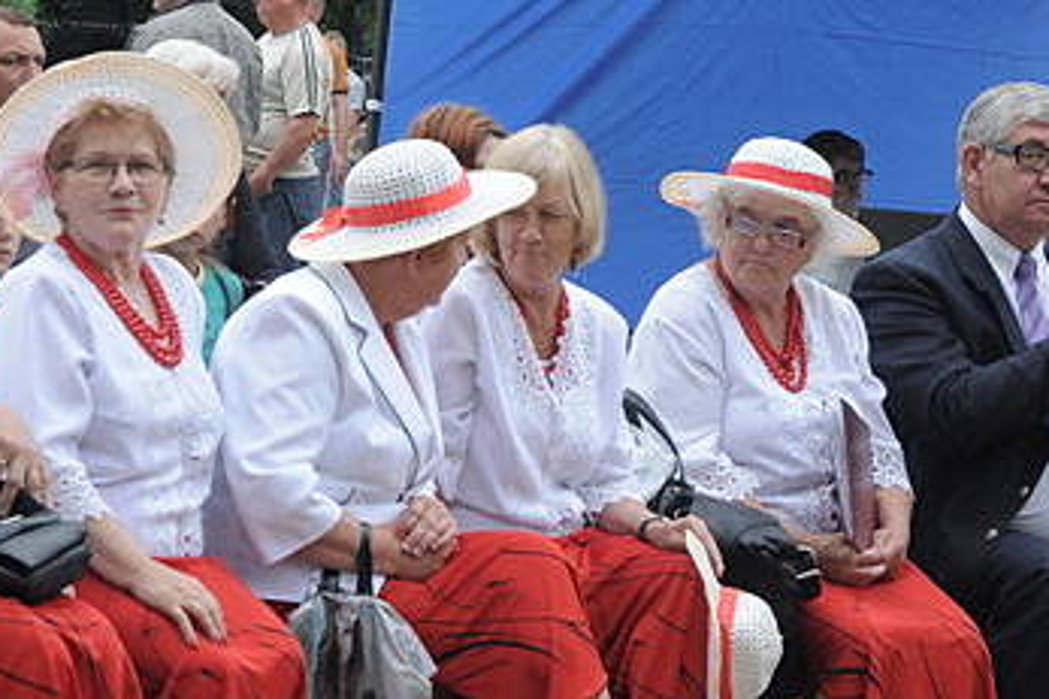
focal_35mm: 191
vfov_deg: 7.2
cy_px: 468
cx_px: 762
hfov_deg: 10.8
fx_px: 5563
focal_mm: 52
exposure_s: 1/250
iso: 500
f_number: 8
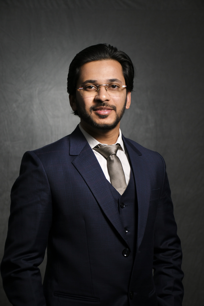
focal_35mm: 78
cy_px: 153
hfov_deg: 17.5
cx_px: 102
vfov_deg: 26.0
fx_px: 663
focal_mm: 52
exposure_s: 1/200
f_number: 5
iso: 1000
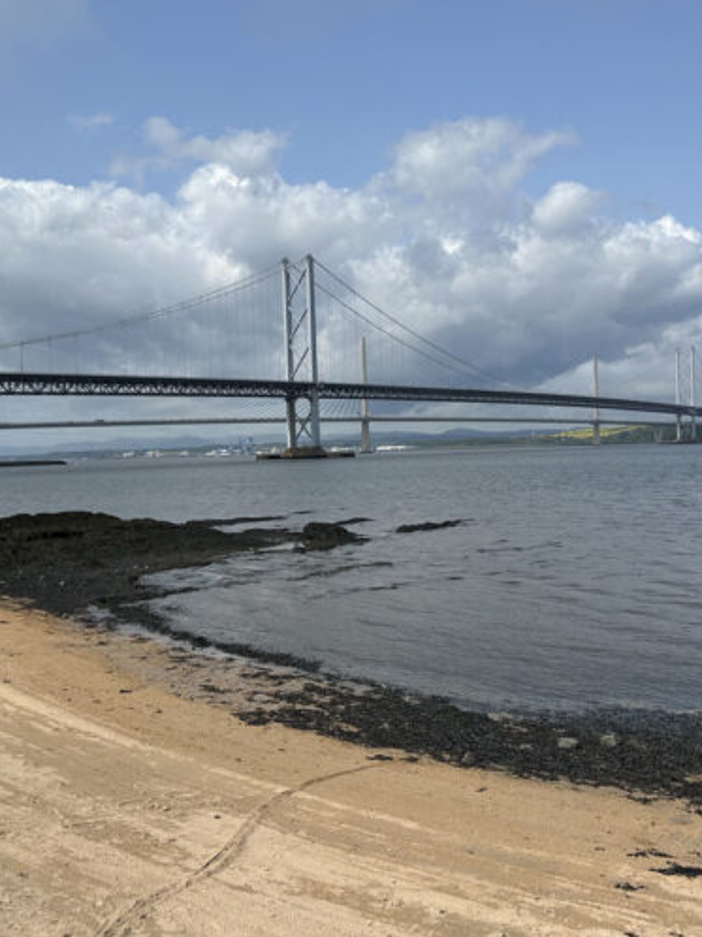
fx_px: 731
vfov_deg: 65.3
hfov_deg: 51.3
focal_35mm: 27
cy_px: 472
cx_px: 378
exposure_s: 1/8929
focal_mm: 6.86
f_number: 1.78
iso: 80
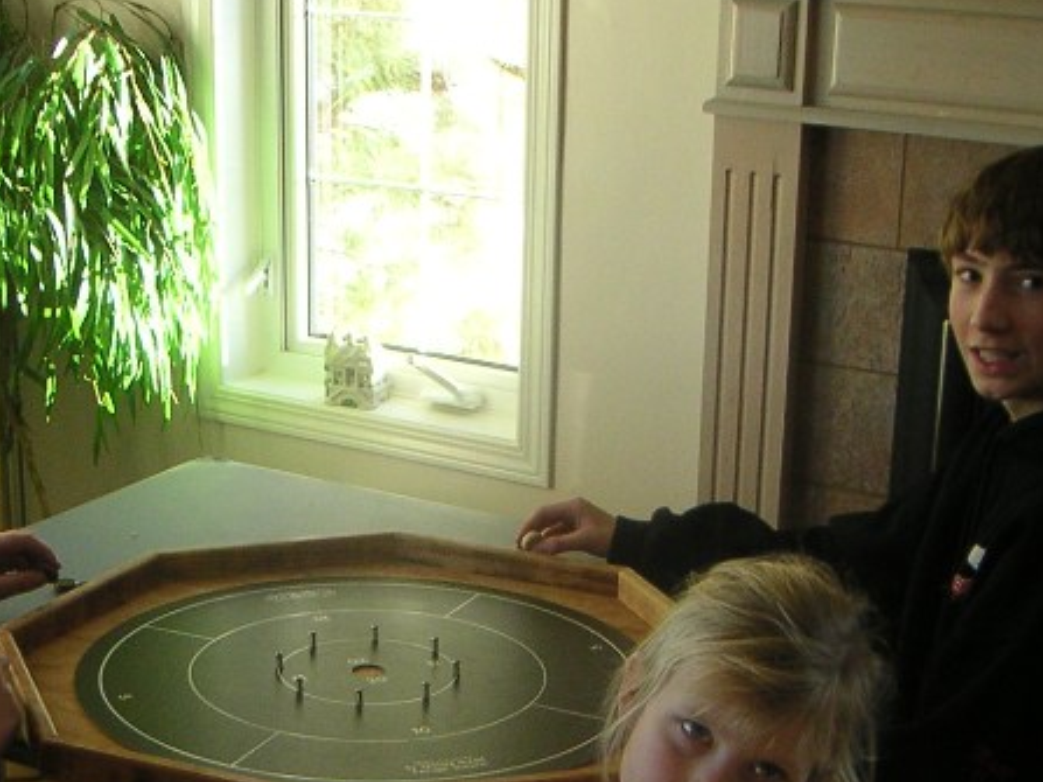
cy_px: 581
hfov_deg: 28.9
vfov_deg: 21.7
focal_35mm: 67
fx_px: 2018
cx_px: 420
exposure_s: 1/90
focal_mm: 5.1
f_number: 2.9
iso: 64
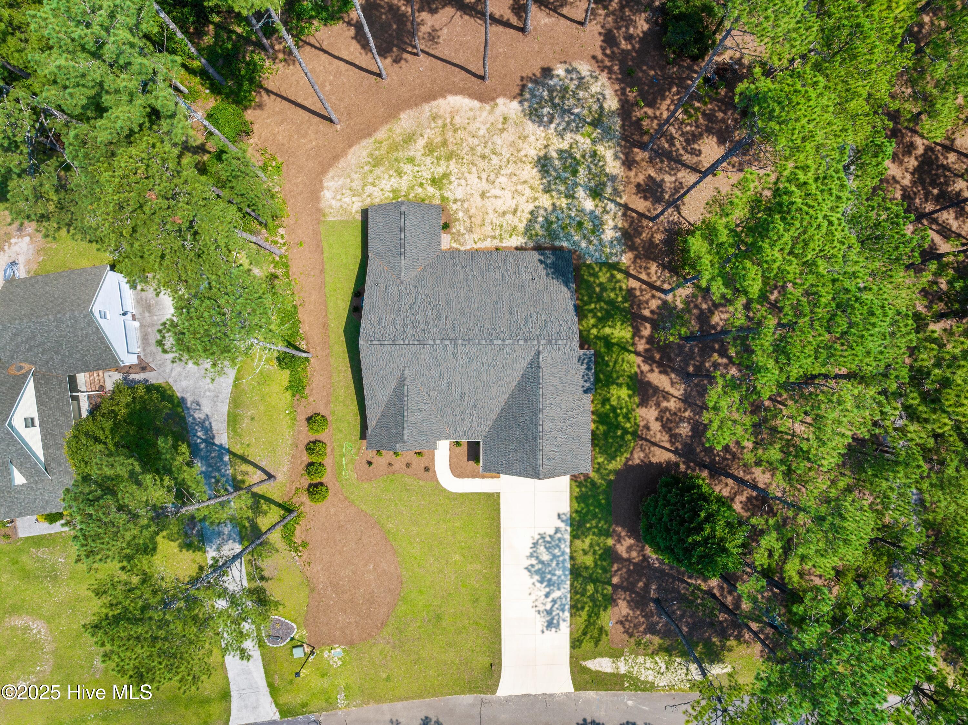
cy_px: 362
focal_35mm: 24
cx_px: 484
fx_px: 671
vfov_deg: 56.8
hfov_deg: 71.6
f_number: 8
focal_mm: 12.29
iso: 100
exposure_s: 1/13
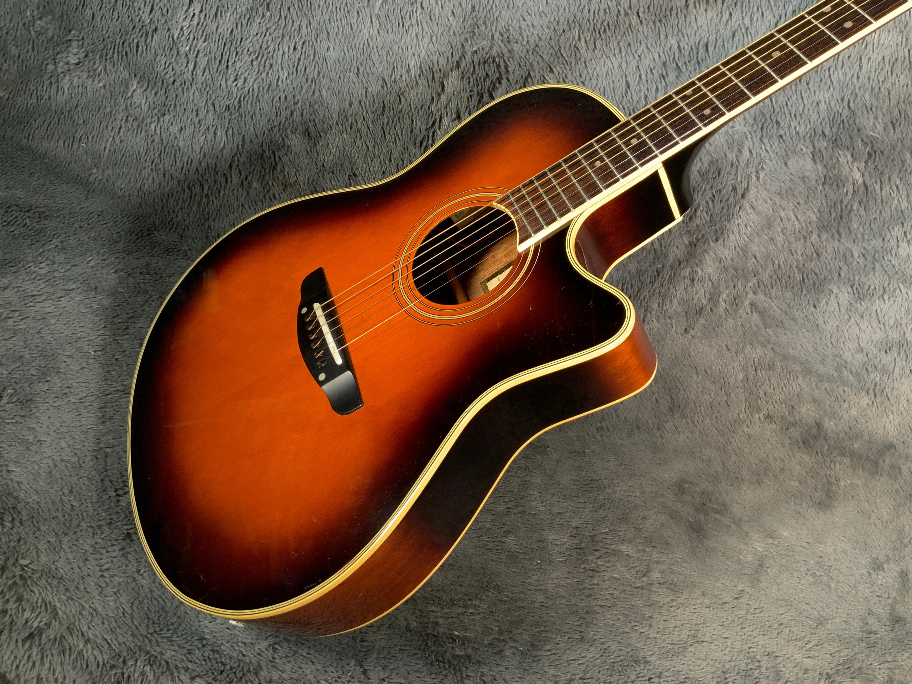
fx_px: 764
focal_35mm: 29
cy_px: 342
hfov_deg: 61.7
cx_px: 456
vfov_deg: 48.2
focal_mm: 3
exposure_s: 1/52
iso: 100
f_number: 1.8
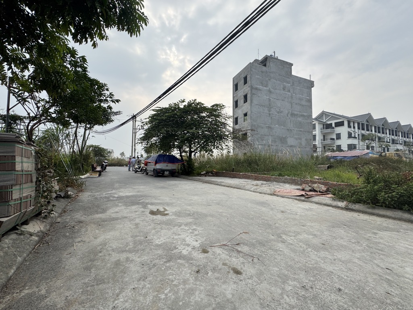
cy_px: 155
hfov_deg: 102.1
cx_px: 206
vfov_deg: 85.7
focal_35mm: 14
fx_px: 167
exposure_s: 1/1299
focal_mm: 2.22
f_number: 2.2
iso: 40
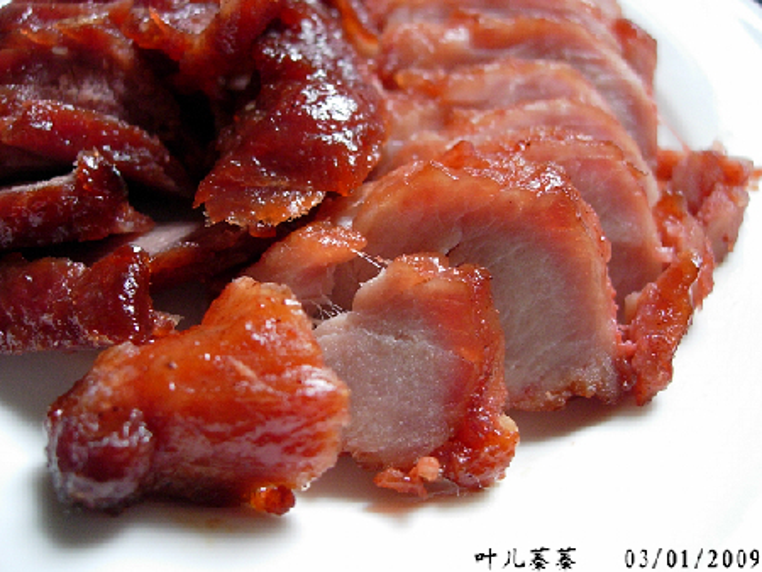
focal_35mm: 38
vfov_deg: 37.8
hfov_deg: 49.0
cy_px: 286
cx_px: 381
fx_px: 837
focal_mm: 7.8
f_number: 2.8
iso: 200
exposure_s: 1/15.1
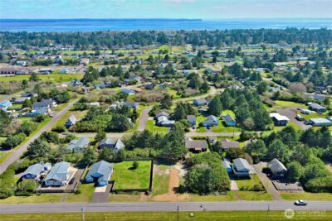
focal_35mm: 29
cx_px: 166
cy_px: 110
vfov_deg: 45.0
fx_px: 268
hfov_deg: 63.6
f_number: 2.8
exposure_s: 1/835
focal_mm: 10.57
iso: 100
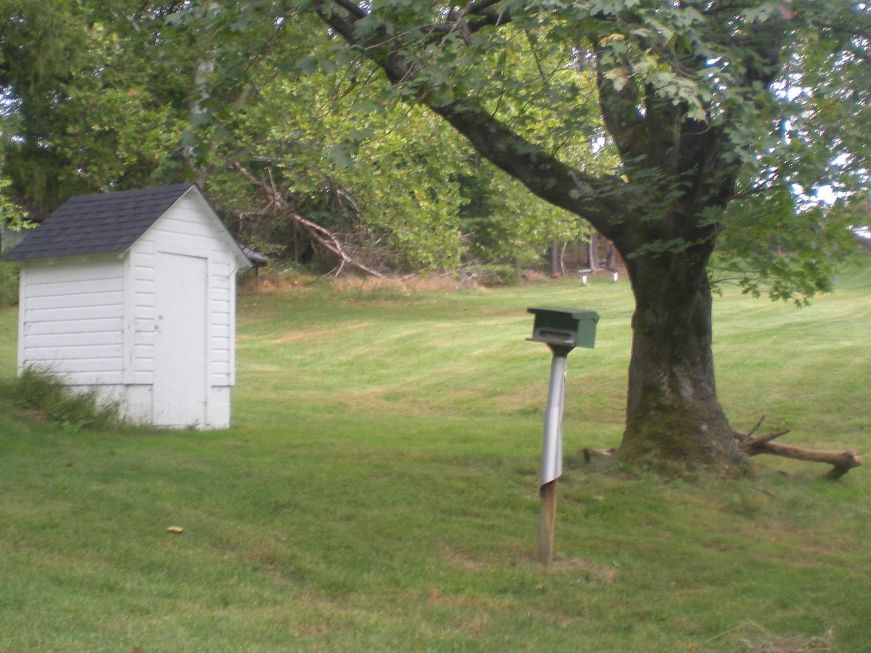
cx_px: 433
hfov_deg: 36.8
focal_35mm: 52
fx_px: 1308
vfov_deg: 27.9
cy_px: 219
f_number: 3.1
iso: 64
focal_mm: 6.3
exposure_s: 1/83.5
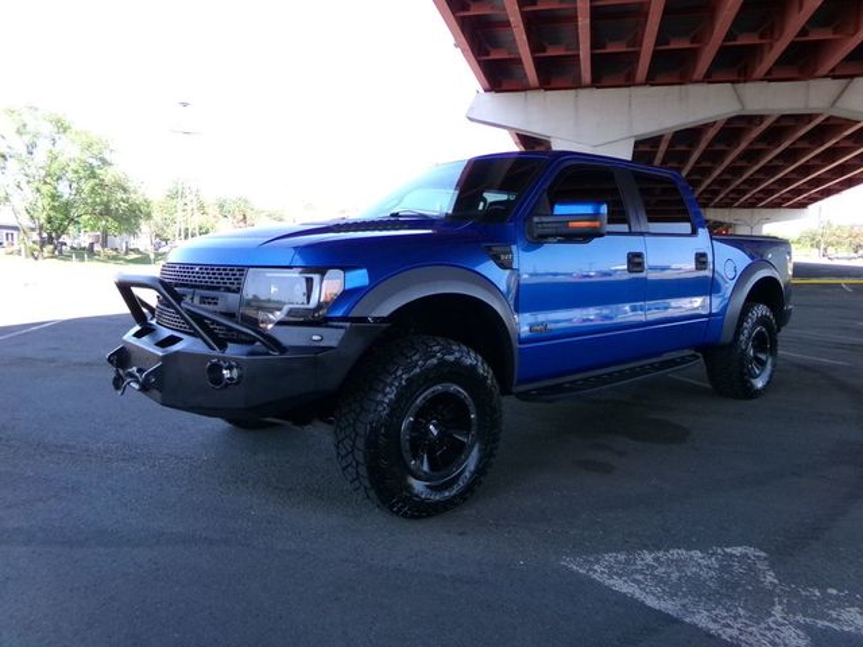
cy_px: 324
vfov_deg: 56.8
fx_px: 598
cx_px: 432
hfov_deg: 71.6
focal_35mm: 24
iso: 433
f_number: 11.07
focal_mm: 4.3
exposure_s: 1/60
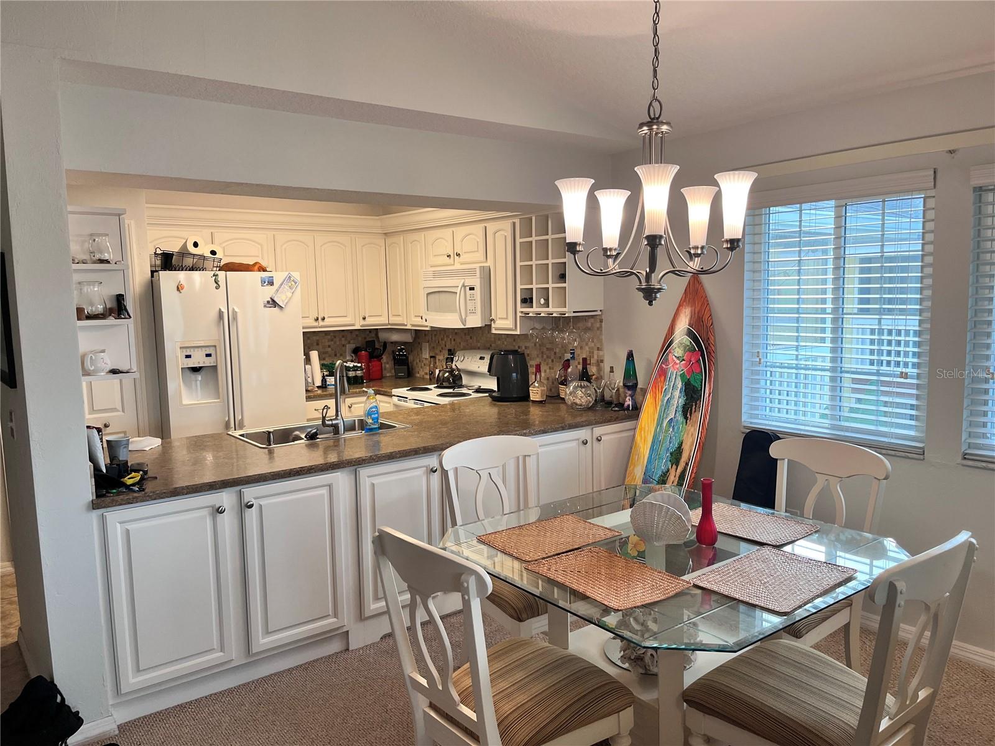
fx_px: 747
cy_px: 373
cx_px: 498
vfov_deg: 53.1
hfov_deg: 67.3
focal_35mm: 26
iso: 100
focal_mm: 5.1
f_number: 1.6
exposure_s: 1/120
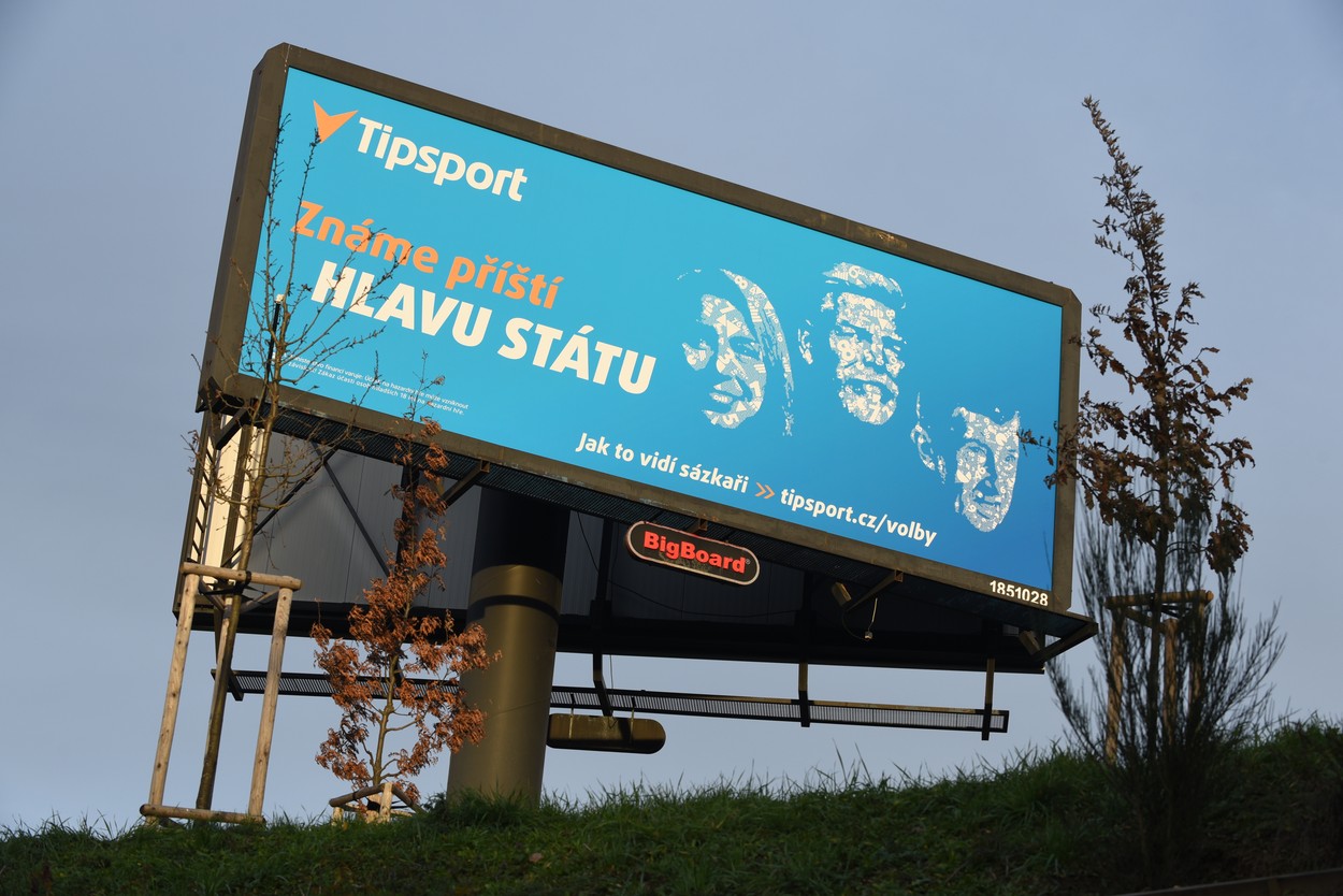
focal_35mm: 80
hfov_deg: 25.4
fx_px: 2985
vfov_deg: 17.1
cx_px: 672
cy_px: 448
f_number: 8
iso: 320
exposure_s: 1/250
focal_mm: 80
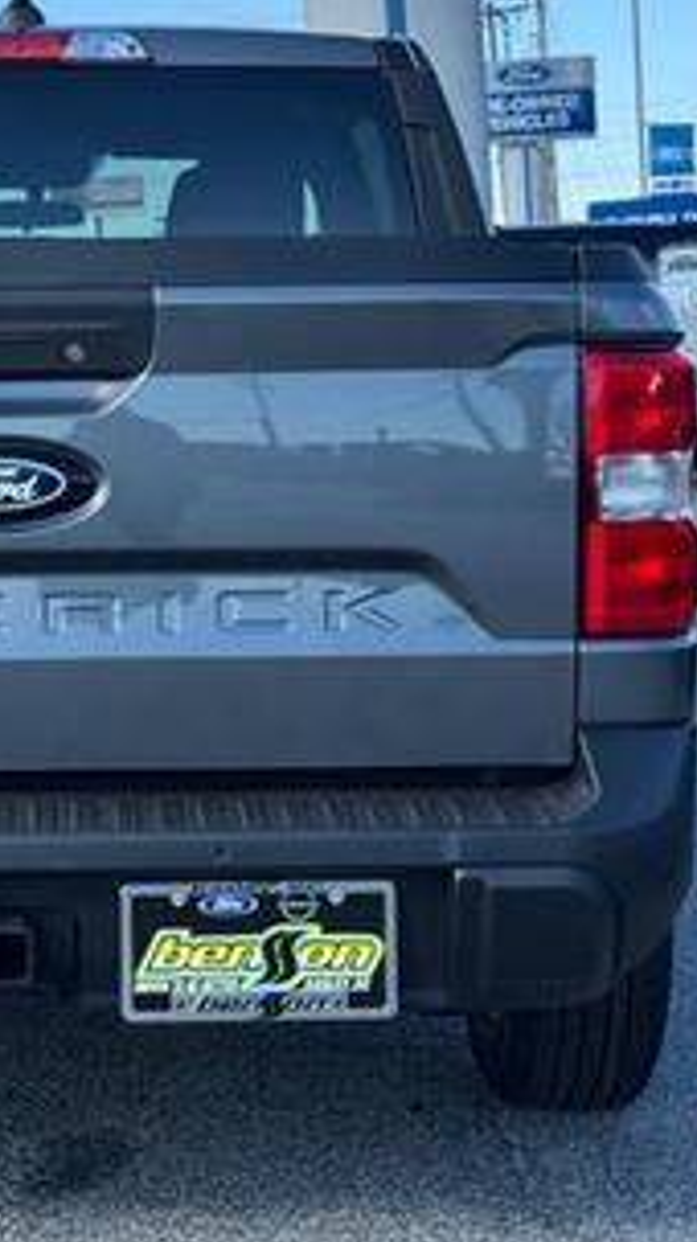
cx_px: 29
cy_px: 541
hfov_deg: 13.7
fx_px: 2864
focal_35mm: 87
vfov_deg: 24.5
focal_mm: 6.76
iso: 64
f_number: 1.78
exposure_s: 1/1984
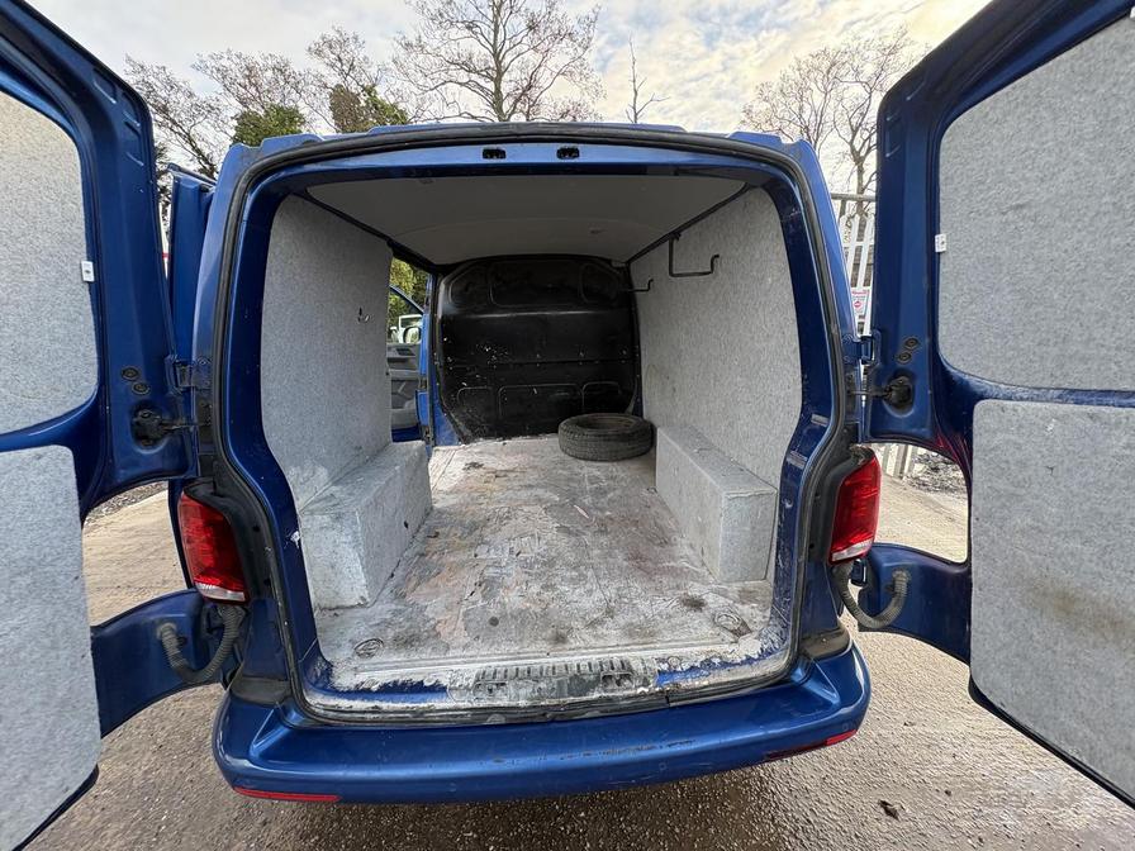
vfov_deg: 85.7
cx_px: 568
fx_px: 459
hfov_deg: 102.1
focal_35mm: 14
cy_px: 426
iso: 80
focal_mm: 2.22
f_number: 2.2
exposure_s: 1/124
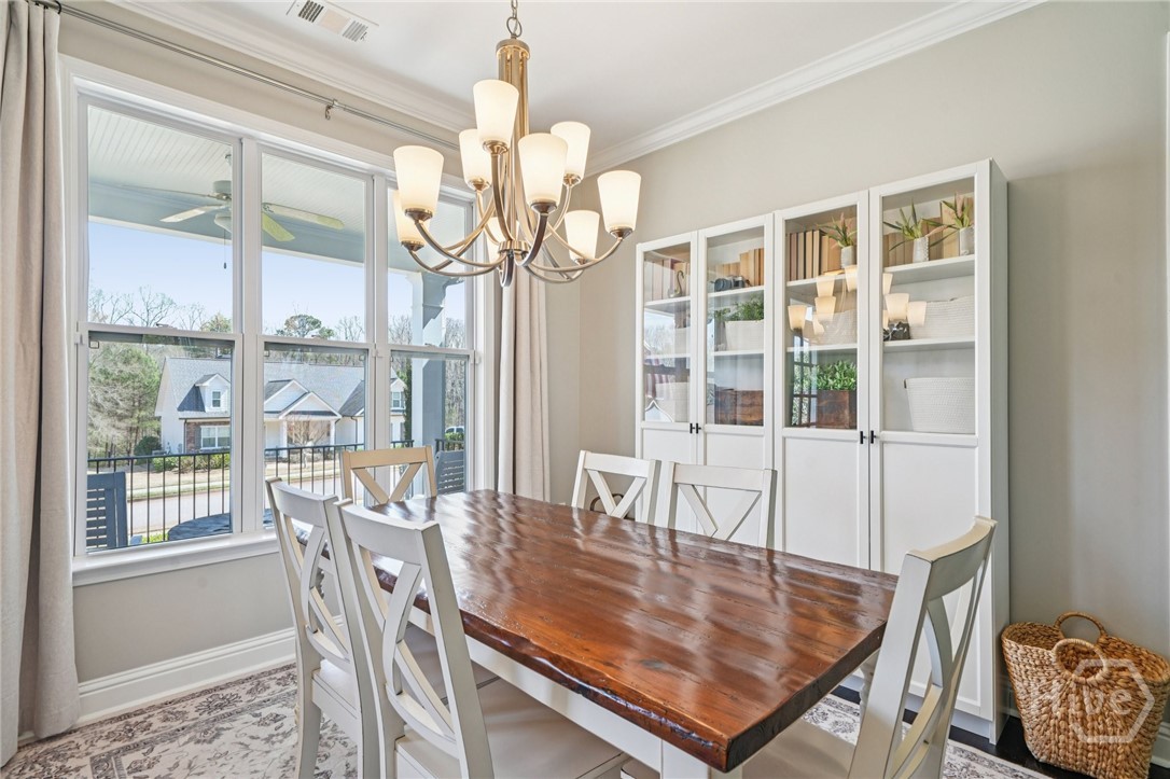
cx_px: 585
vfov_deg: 70.4
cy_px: 390
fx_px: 552
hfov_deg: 93.3
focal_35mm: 17
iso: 400
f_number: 8
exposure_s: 1/6
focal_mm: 17
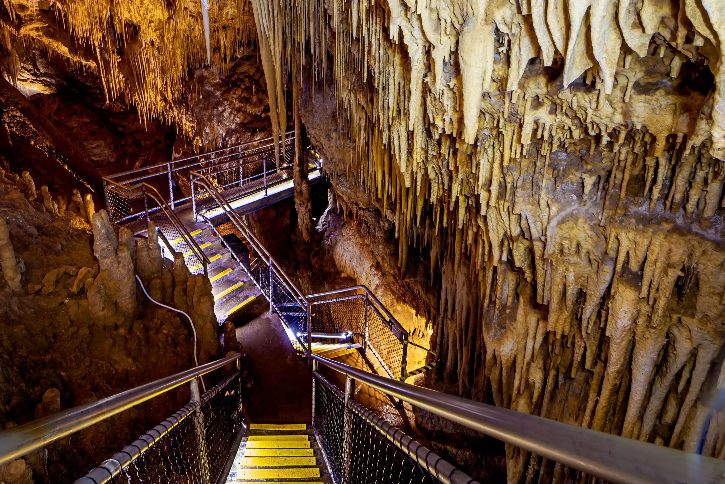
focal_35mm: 20
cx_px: 295
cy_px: 188
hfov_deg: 83.1
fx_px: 403
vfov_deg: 61.3
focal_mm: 14
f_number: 16
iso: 100
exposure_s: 124
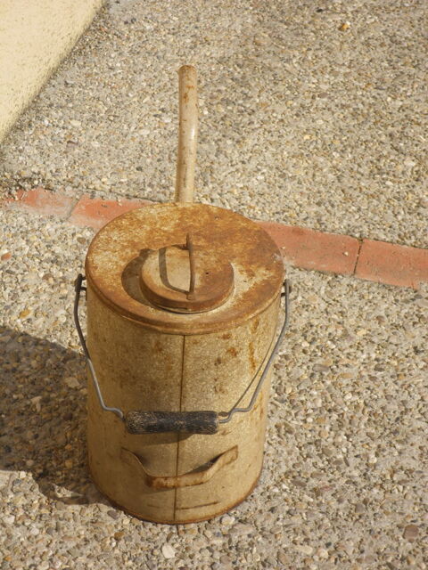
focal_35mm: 79
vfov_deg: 24.7
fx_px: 1302
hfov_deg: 18.7
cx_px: 214
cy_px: 285
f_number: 4.6
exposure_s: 1/500
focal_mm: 13.9
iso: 64
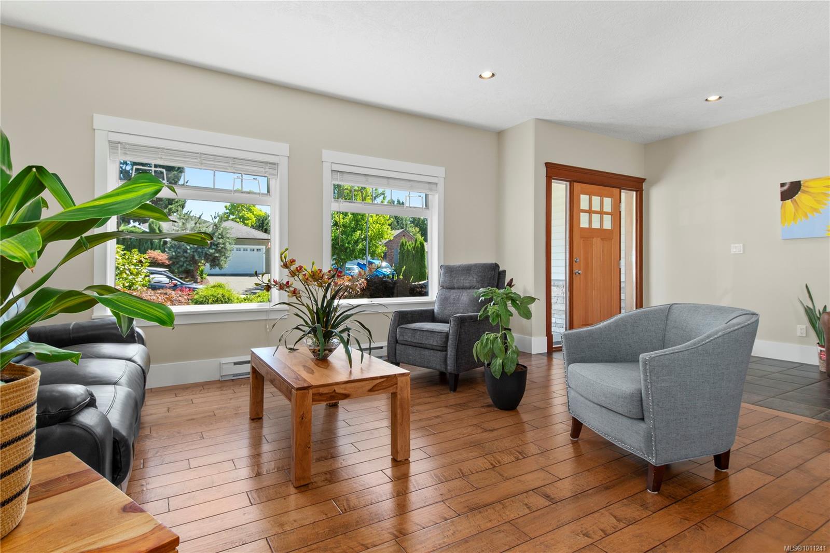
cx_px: 415
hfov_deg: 90.0
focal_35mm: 18
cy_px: 276
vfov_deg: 67.4
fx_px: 415
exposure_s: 1/8
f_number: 8
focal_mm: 12
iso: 320
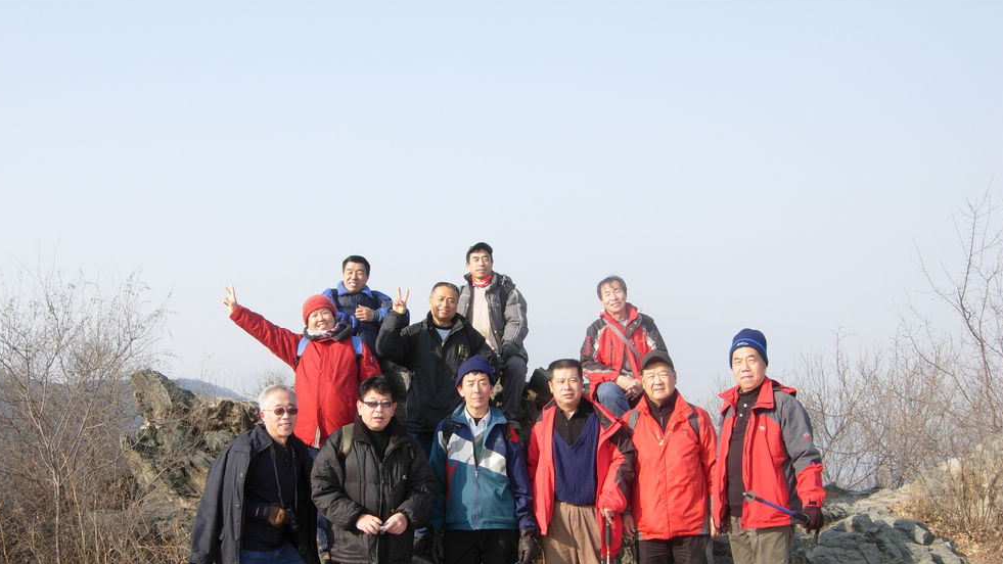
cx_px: 499
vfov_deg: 29.5
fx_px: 1064
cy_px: 376
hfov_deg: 50.5
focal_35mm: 40
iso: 50
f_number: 4.8
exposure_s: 1/222
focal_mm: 7.5
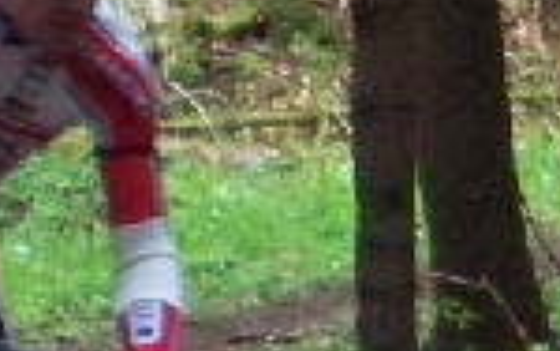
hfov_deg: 3.2
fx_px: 10096
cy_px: 284
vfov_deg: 2.0
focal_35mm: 661
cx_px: 78
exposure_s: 1/200
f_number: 4.4
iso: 400
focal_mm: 19.2
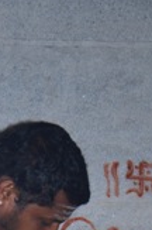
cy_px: 446
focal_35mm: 472
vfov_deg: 4.3
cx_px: 110
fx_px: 3002
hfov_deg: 2.9
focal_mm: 80
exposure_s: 1/125
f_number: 6.3
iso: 125
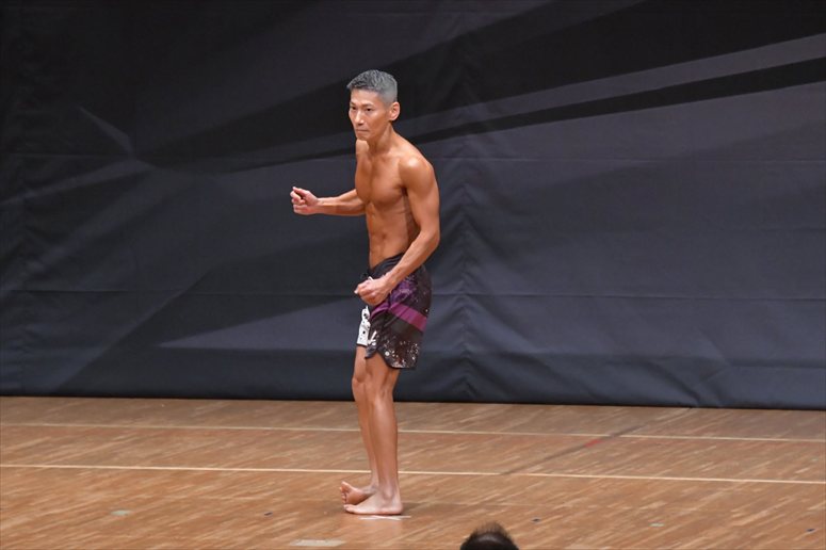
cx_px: 413
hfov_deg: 7.2
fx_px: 6536
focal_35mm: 285
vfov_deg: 4.8
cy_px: 275
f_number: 5.6
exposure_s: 1/400
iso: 6400
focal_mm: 190
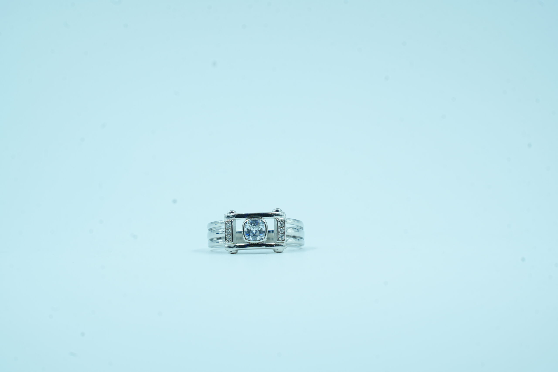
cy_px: 186
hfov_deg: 19.5
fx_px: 1627
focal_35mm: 105
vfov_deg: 13.0
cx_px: 279
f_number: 10
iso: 400
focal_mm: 105
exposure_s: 1/125
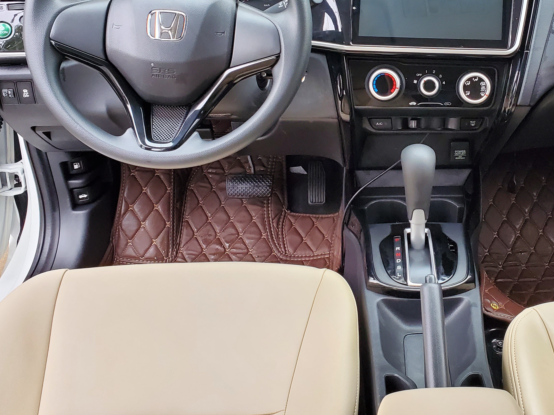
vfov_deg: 31.1
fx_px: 736
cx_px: 399
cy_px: 117
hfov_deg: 40.3
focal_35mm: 46
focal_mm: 4.3
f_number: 2.4
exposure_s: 1/68
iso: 250
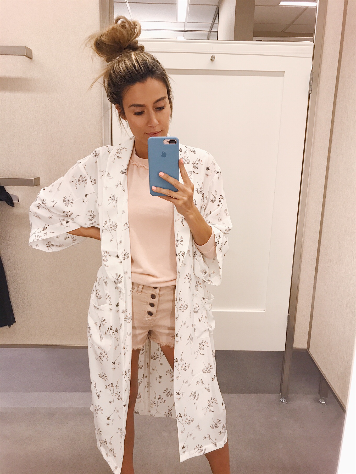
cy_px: 237
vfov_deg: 63.4
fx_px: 384
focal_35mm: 28
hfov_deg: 49.8
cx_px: 178
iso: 20
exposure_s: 1/30
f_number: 1.8
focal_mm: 3.99
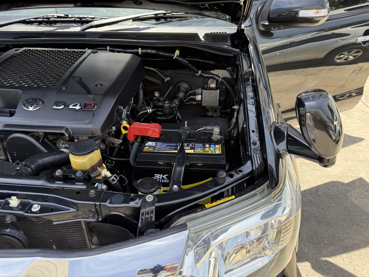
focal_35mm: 24
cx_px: 184
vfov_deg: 56.8
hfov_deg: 71.6
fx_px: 256
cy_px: 138
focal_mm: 6.76
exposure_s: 1/481
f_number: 1.78
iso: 100
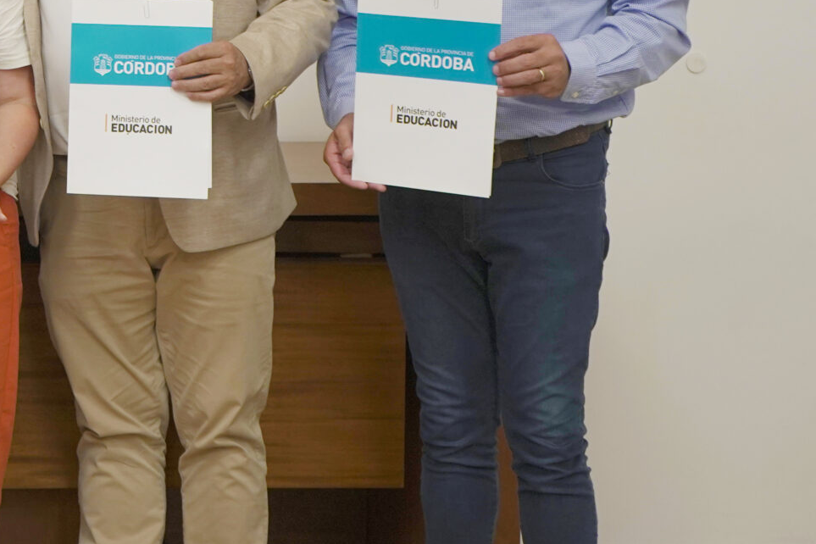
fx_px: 2833
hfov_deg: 15.6
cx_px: -255
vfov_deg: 10.8
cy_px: -60
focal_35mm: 125
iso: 1250
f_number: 5
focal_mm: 47
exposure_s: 1/100
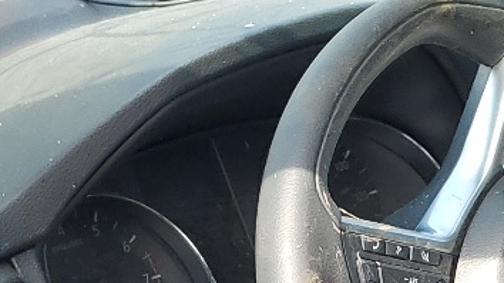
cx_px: 587
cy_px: 673
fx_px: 1710
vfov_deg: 8.6
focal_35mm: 128
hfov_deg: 16.2
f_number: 1.5
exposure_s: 1/370
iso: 50
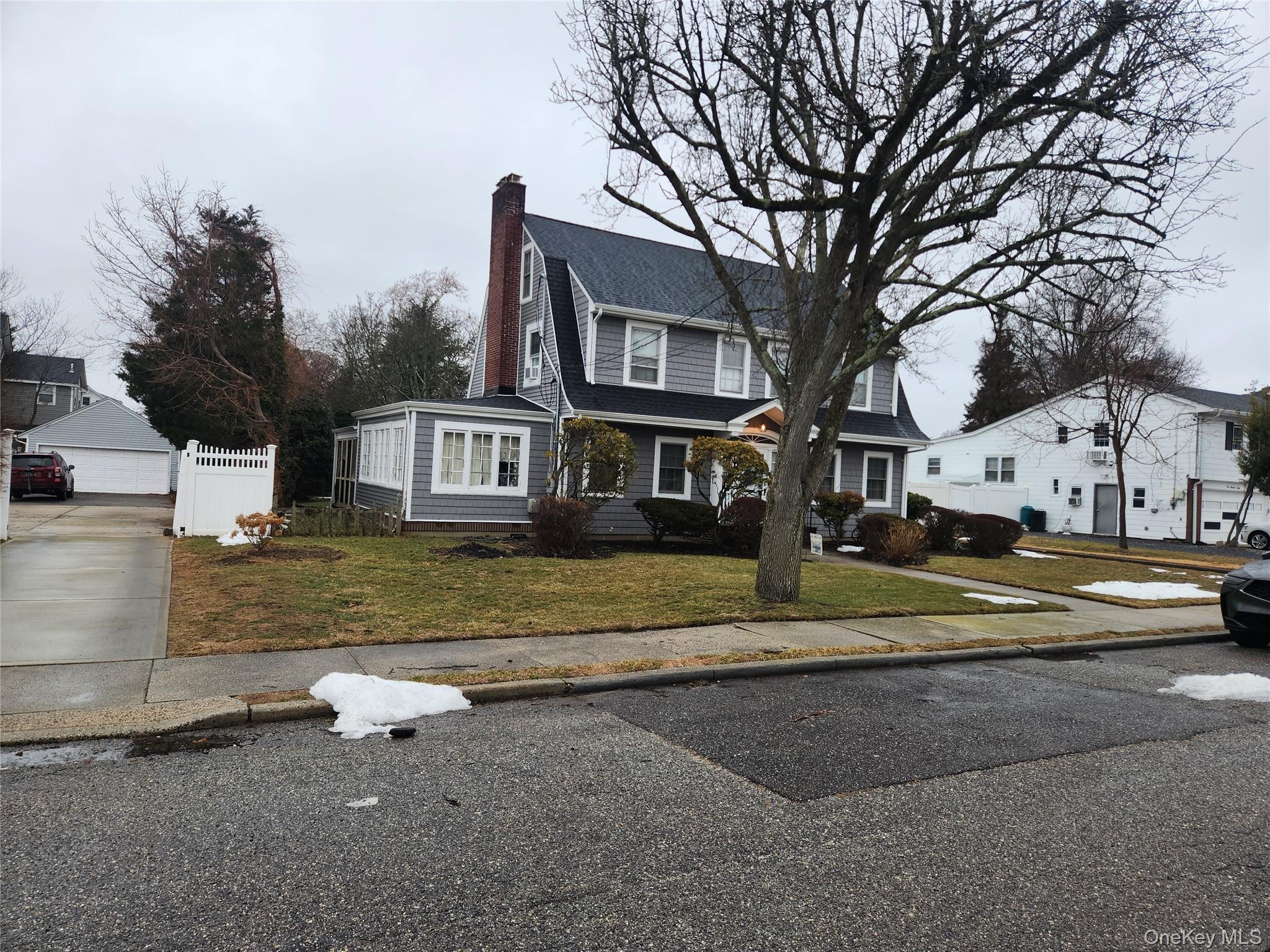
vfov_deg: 58.9
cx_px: 635
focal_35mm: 23
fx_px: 844
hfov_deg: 73.9
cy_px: 476
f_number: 1.8
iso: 40
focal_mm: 5.4
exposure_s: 1/180
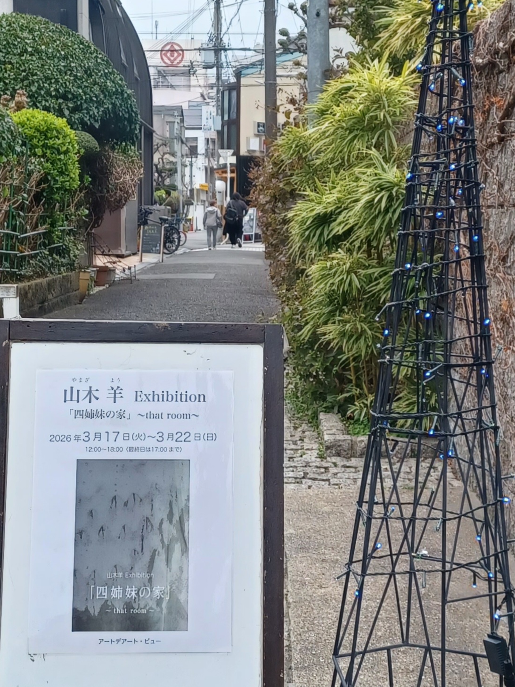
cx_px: 277
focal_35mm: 30
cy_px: 332
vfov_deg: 59.9
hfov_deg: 46.8
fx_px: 595
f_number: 1.8
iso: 32
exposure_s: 1/286
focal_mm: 4.6
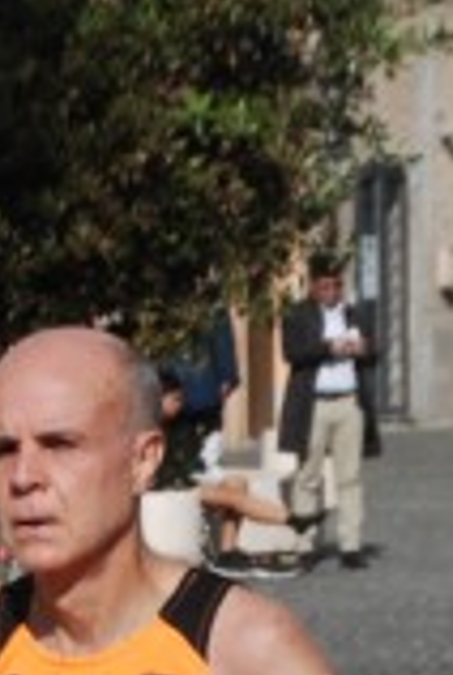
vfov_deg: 5.7
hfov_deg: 3.9
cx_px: -11
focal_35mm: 353
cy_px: 1205
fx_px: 6633
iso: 1000
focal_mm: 62
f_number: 9
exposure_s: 1/2000
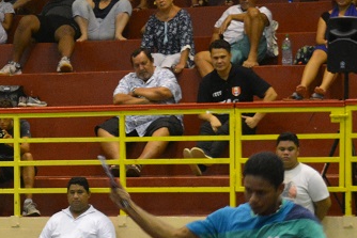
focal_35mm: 245
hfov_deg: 8.3
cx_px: -111
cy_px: 283
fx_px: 2431
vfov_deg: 5.6
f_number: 5
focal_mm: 42
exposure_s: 1/80
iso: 1600
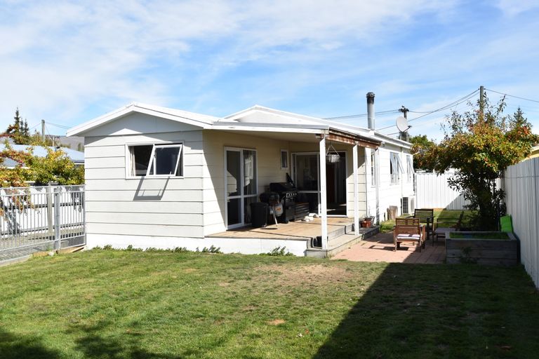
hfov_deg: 53.1
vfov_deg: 36.9
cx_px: 270
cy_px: 180
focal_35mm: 36
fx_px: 539
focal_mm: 24
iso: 200
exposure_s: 1/400
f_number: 10
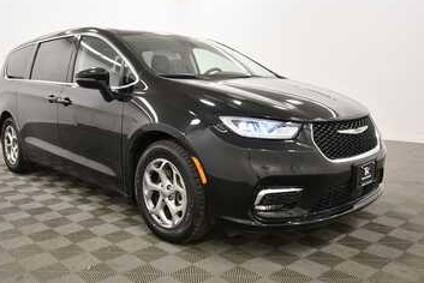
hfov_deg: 55.6
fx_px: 401
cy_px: 144
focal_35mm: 34
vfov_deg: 39.0
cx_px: 185
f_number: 5.6
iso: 1250
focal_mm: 20
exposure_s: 1/125
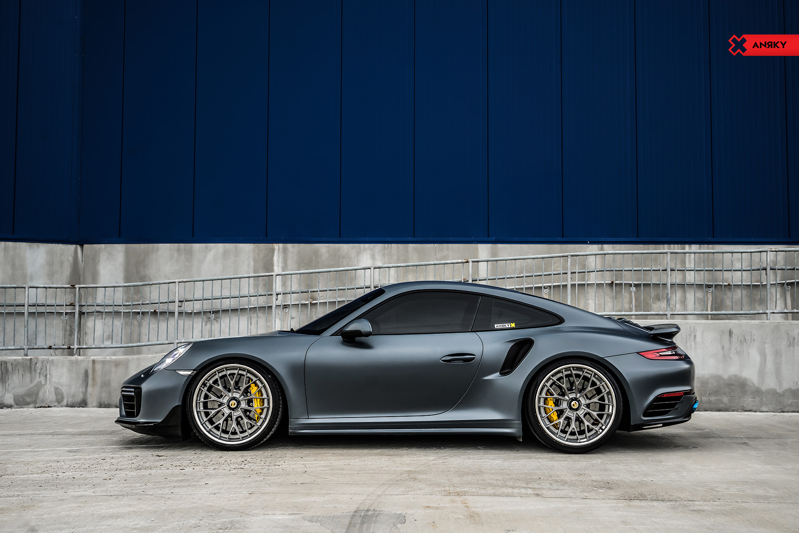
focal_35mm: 45
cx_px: 400
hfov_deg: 43.6
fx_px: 999
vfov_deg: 29.9
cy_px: 266
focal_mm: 45
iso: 250
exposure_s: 1/125
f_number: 6.3
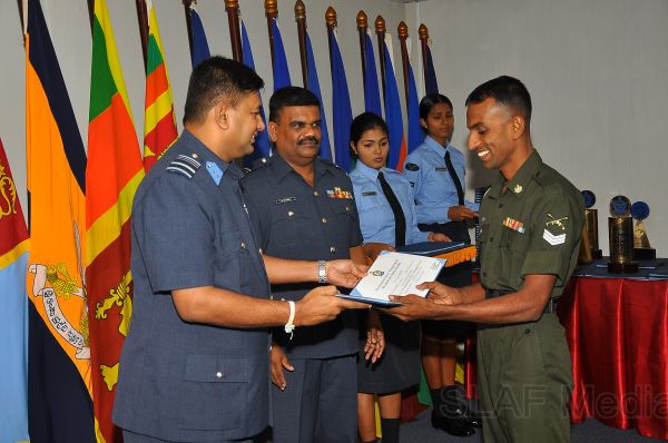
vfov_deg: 29.8
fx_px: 834
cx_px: 334
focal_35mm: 45
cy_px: 222
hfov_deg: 43.7
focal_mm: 30
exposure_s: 1/90
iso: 250
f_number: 5.6
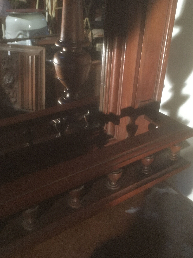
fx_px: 268
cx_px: 77
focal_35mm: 36
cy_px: 106
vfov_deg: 51.1
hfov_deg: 39.5
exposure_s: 1/17
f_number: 2.2
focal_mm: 4.15
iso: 400
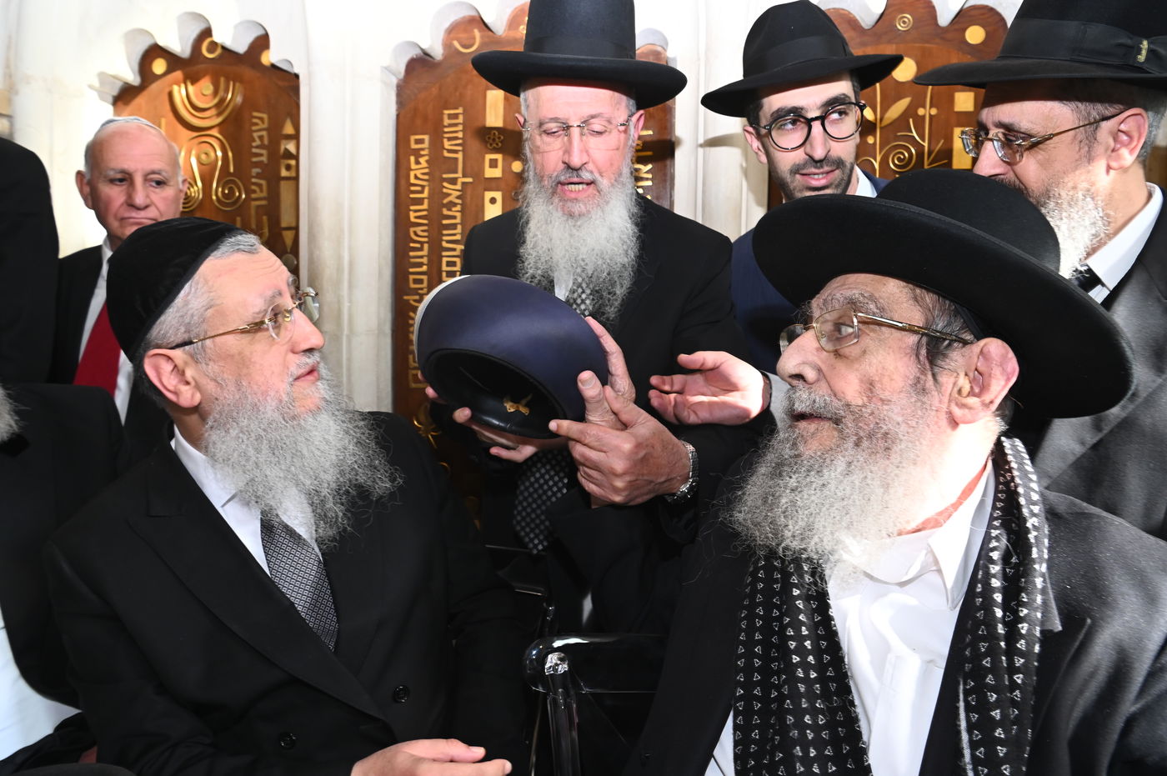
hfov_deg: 73.8
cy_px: 388
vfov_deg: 53.1
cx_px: 584
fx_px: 777
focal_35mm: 24
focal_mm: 24
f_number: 9
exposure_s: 1/160
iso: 1250
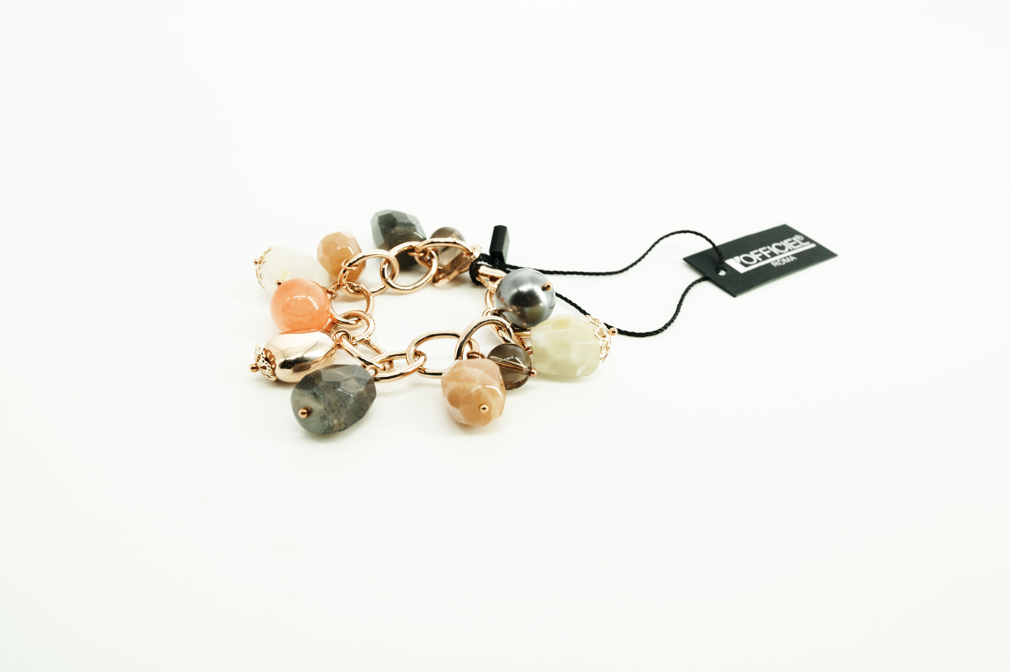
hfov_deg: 54.5
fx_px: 981
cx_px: 505
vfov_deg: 37.8
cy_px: 336
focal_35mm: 35
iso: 200
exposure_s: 1/60
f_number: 11
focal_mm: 35
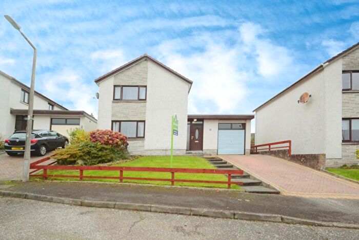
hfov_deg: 100.4
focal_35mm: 15
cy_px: 120
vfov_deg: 77.4
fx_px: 150
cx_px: 180
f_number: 9
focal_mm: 10
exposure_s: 1/400
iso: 3200
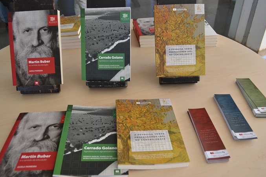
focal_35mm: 31
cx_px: 131
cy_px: 89
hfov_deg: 60.3
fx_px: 229
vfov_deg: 42.3
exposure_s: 1/125
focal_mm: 20
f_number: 5.6
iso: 250
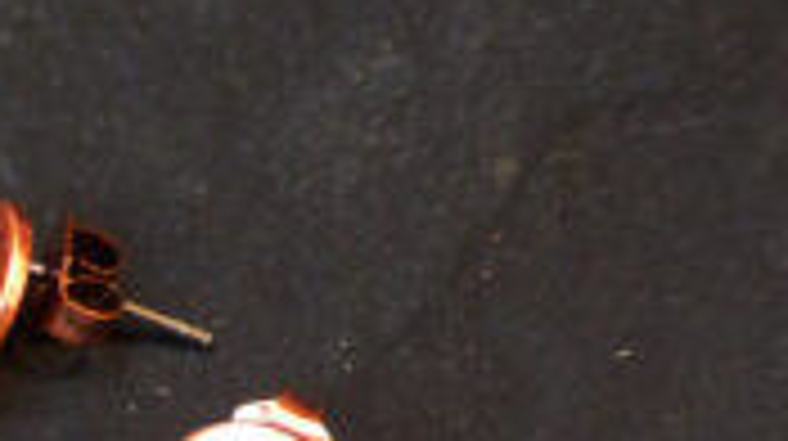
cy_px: 990
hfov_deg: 7.5
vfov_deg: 4.3
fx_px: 5844
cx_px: -527
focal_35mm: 280
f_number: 2.8
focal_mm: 13.5
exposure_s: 1/30
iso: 400
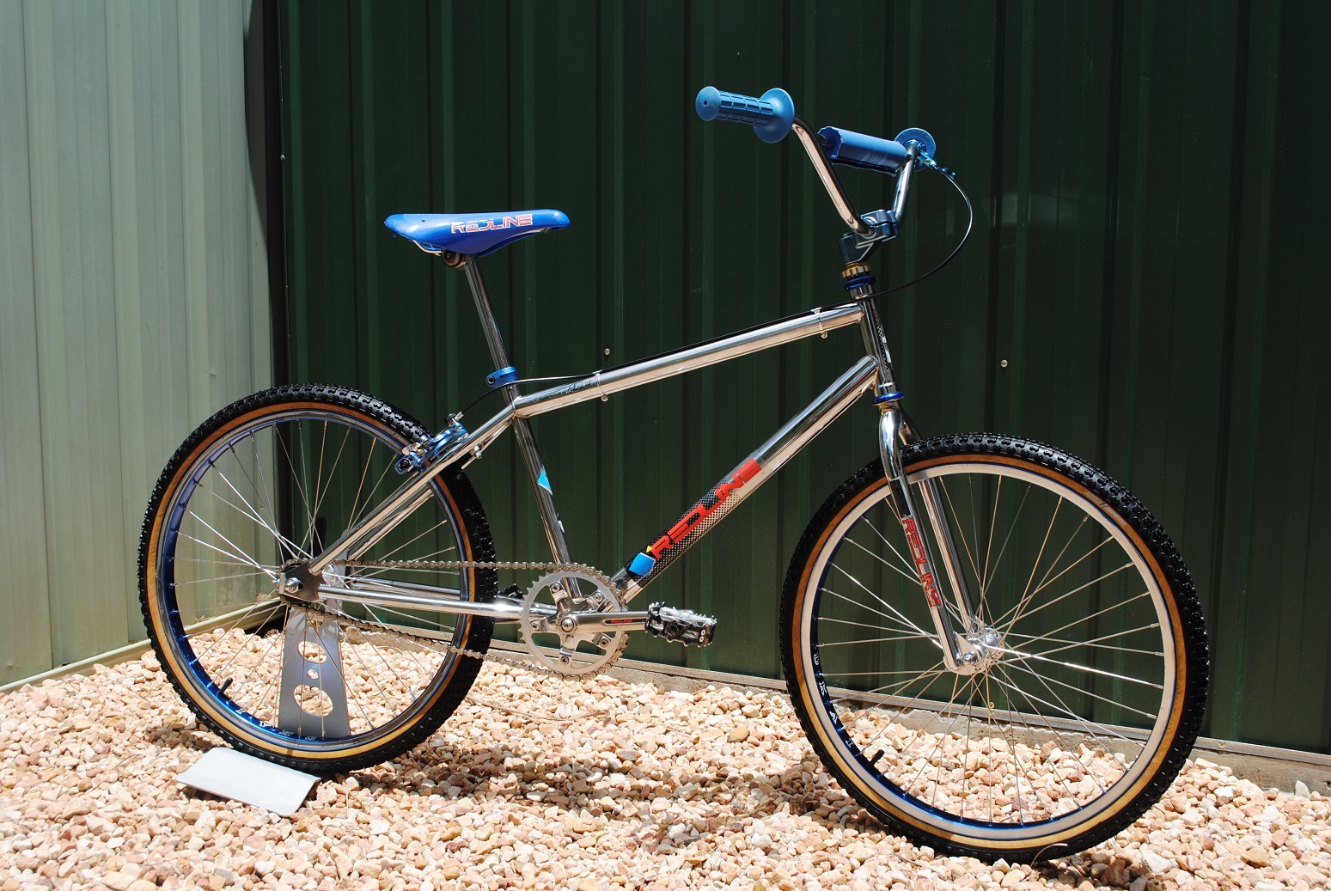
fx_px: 1444
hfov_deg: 49.5
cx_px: 666
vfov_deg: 34.3
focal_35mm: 39
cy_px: 446
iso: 100
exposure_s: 1/320
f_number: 9
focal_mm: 26
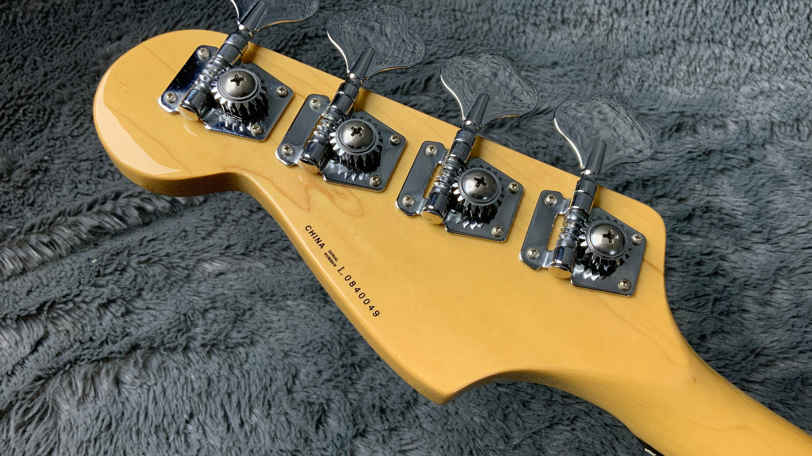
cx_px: 409
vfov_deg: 36.7
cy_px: 221
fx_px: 689
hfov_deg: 61.0
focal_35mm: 32
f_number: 1.8
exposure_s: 1/60
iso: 40
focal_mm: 3
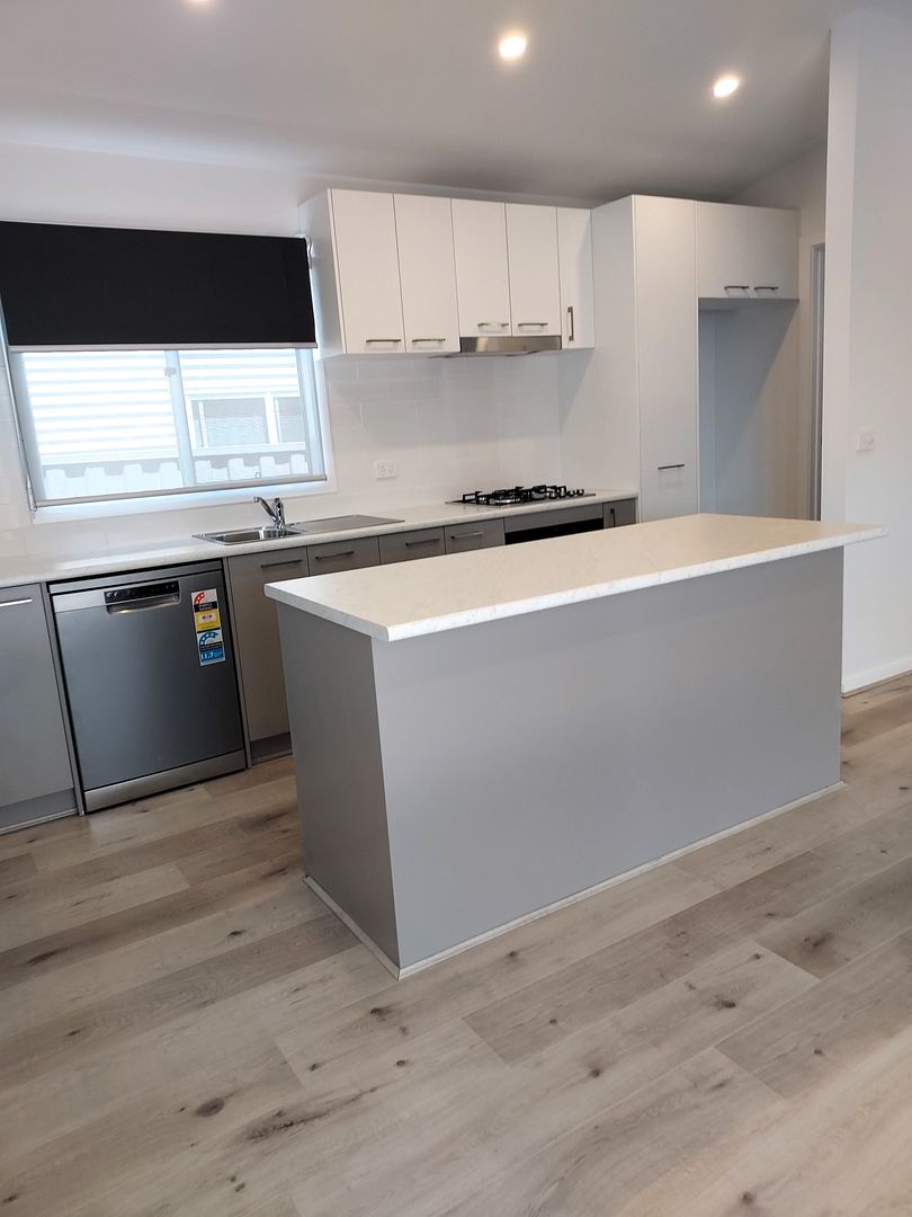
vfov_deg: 71.6
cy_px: 608
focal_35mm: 24
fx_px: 843
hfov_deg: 56.8
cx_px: 456
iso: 64
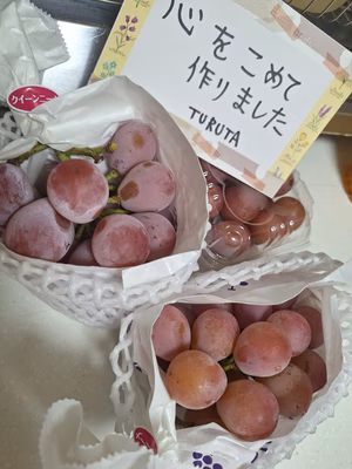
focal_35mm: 23
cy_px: 234
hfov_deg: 58.9
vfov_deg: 73.9
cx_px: 176
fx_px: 312
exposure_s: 1/50
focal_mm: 5.54
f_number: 1.8
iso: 100
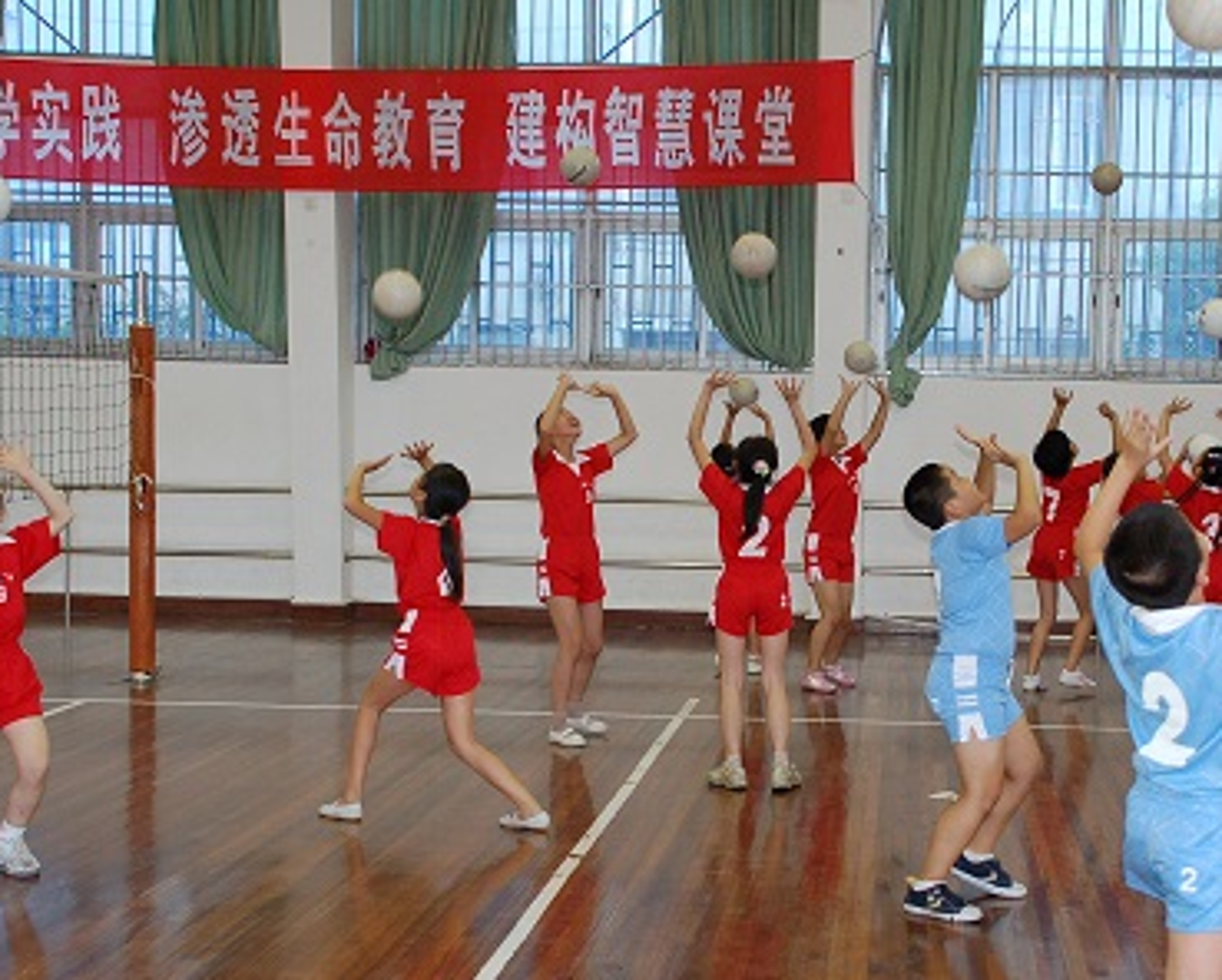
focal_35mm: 55
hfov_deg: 33.9
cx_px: 782
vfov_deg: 27.6
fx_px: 1991
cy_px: 556
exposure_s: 1/160
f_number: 4
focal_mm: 24
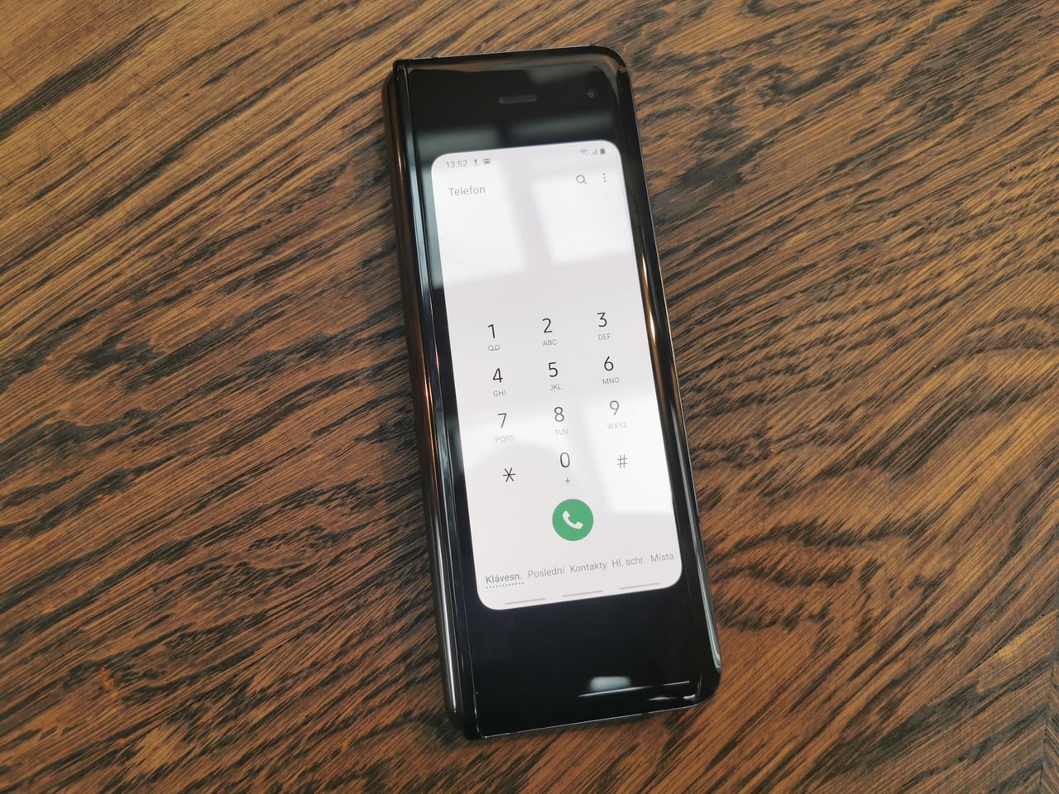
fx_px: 826
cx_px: 530
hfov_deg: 65.3
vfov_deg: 51.4
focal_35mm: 27
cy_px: 397
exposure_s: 1/100
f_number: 1.6
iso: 100
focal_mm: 5.56
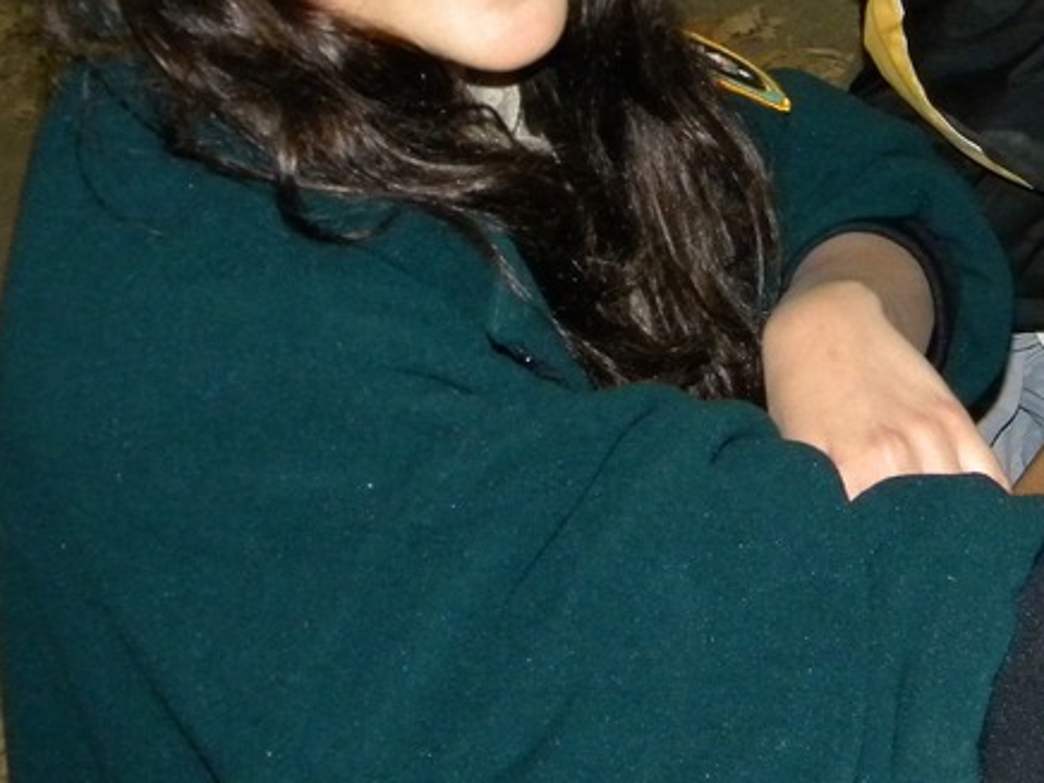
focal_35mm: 94
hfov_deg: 20.2
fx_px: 2835
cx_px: 1054
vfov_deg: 15.6
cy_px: 91
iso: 400
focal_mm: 7.3
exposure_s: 1/30
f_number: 3.8
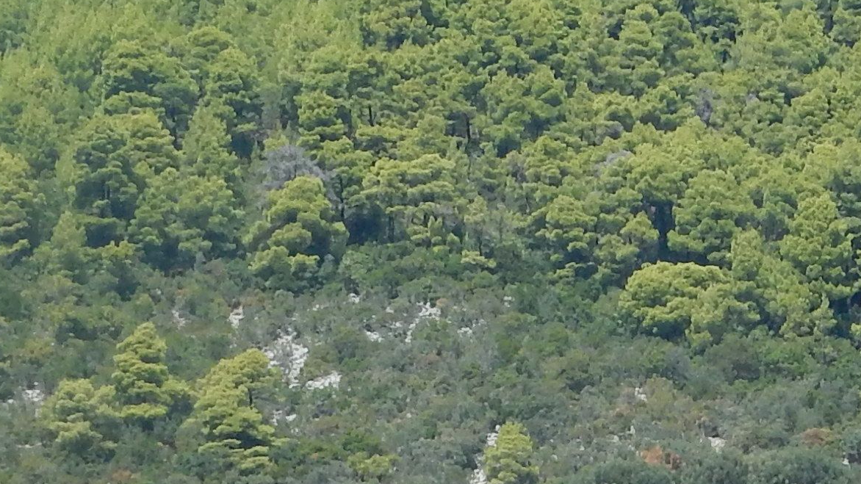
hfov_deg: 8.4
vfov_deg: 4.7
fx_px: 5867
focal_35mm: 257
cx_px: 700
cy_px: 322
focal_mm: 10.7
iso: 125
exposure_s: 1/640
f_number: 4.5
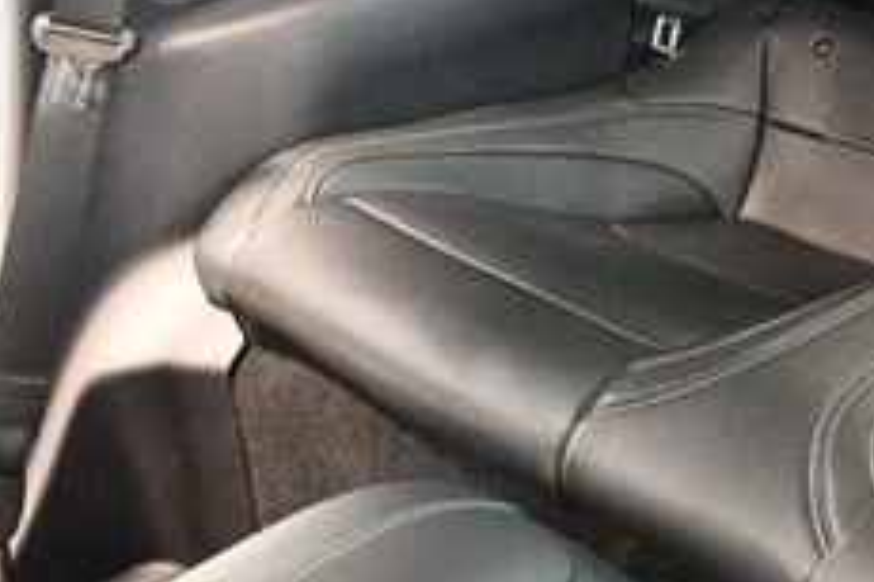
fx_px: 1819
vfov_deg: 18.0
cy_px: 122
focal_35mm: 75
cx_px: 1144
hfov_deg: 23.7
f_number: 3.5
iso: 12800
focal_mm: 18
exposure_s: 1/50
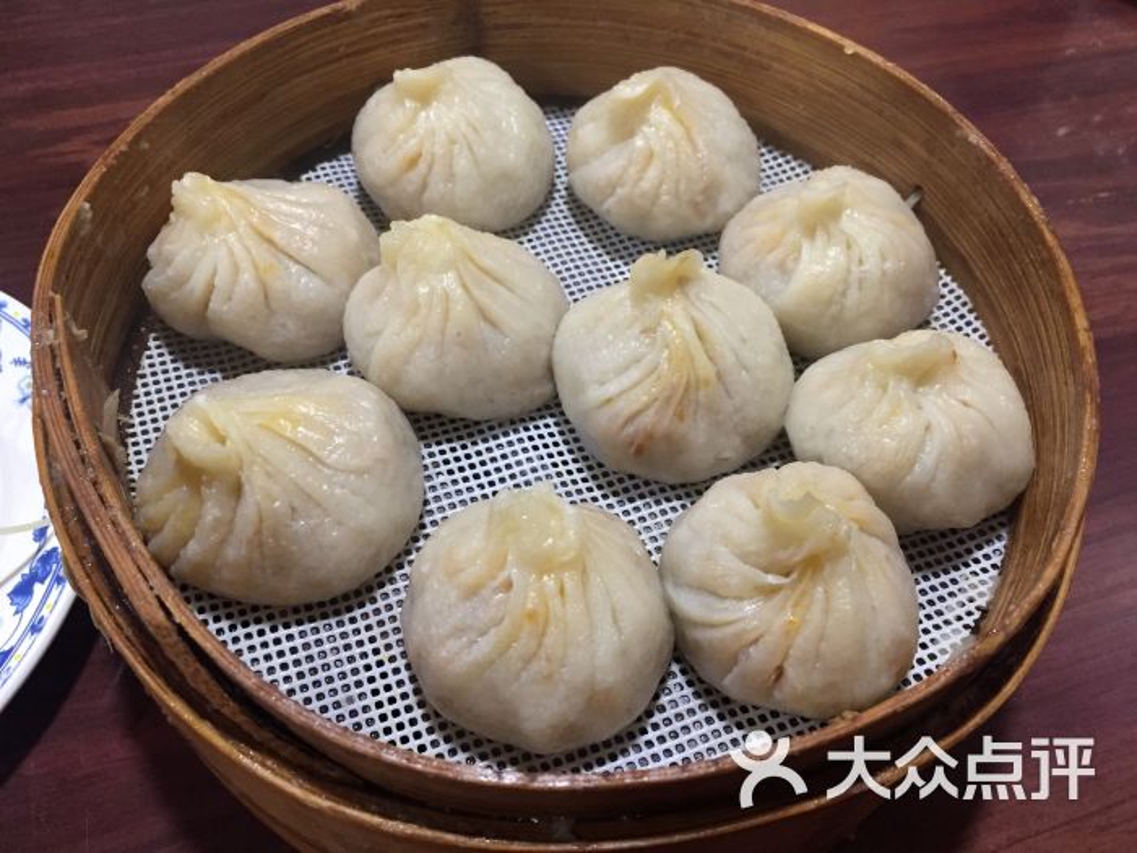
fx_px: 953
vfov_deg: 48.2
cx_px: 568
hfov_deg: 61.7
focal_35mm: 29
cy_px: 426
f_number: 2.2
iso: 200
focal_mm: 4.15
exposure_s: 1/33
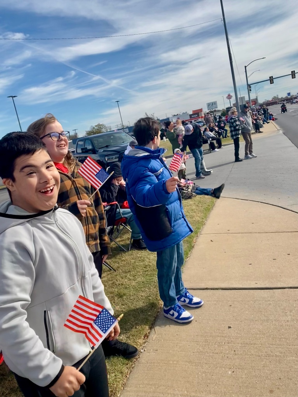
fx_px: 298
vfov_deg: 67.3
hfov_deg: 53.1
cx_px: 149
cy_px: 198
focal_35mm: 26
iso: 32
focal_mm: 4.25
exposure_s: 1/2890
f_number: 1.8
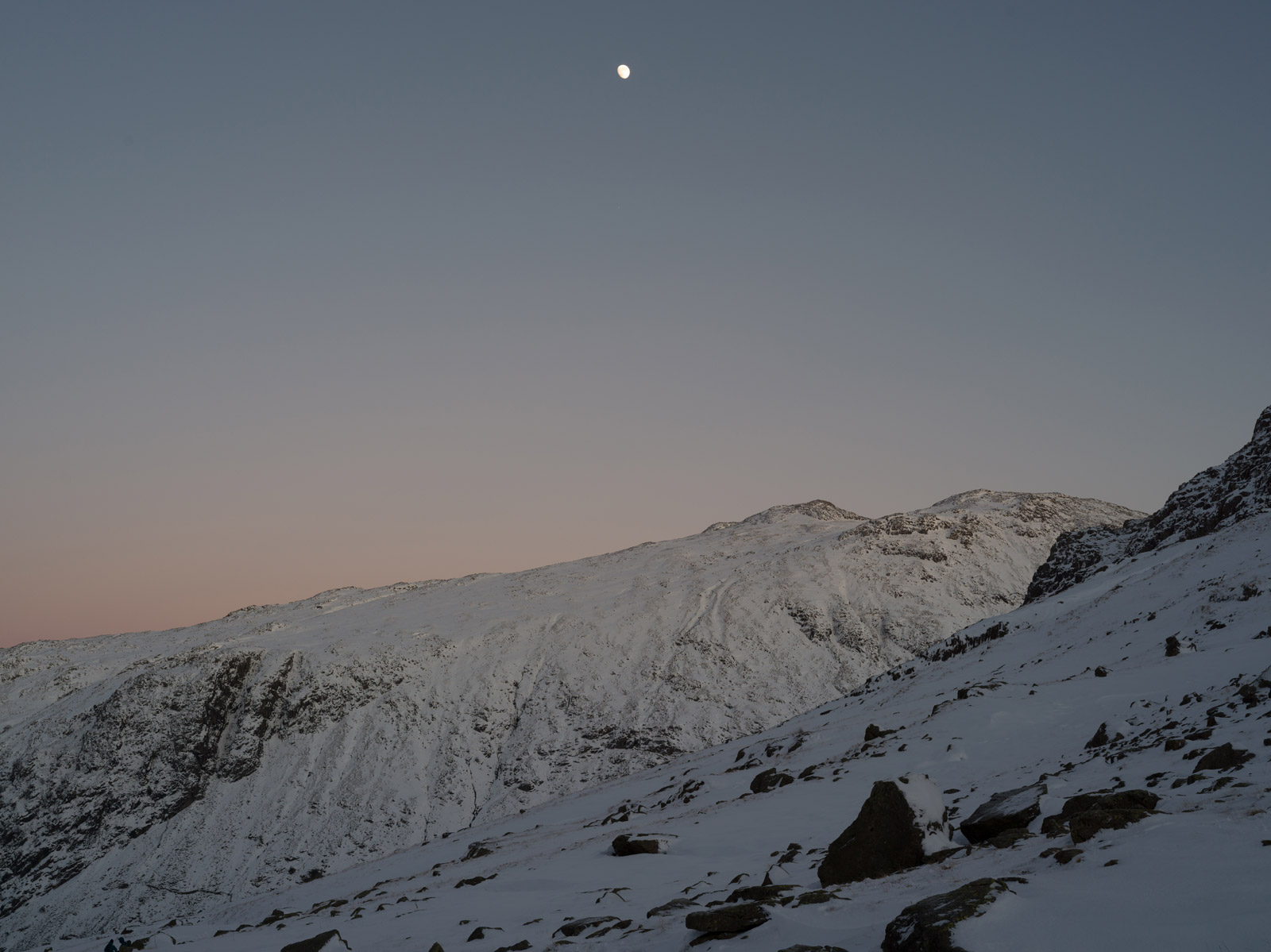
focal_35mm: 35
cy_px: 476
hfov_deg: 52.6
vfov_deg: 40.7
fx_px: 1285
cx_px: 636
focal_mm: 45
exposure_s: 1/30
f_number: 8
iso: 100
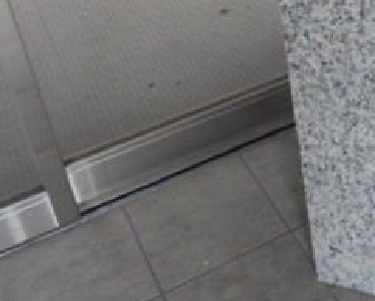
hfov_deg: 26.0
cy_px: -19
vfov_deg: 21.8
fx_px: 744
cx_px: 420
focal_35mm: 67
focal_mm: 4.6
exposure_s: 1/30
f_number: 3.2
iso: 160
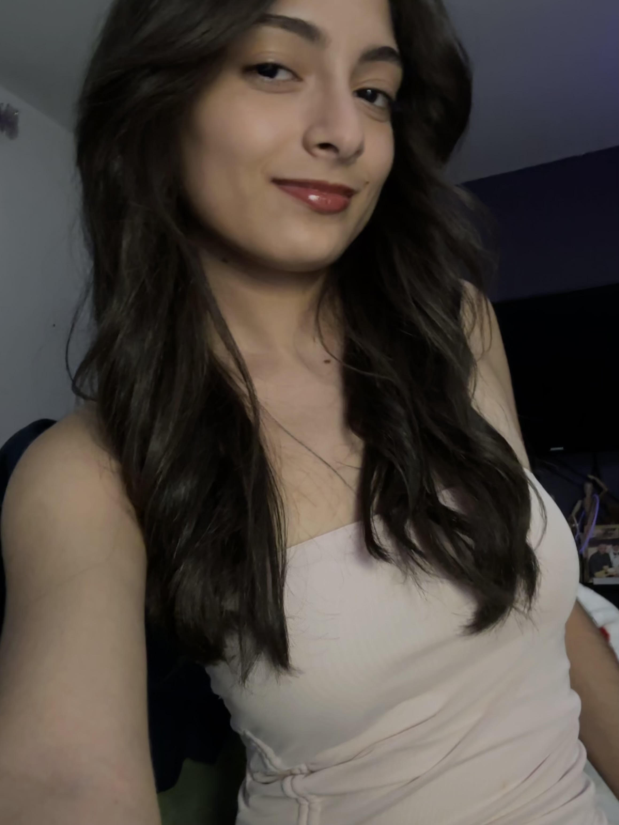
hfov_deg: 46.8
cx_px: 310
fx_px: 715
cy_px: 412
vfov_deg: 60.0
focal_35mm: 30
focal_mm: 2.69
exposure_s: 1/15
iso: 640
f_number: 1.9
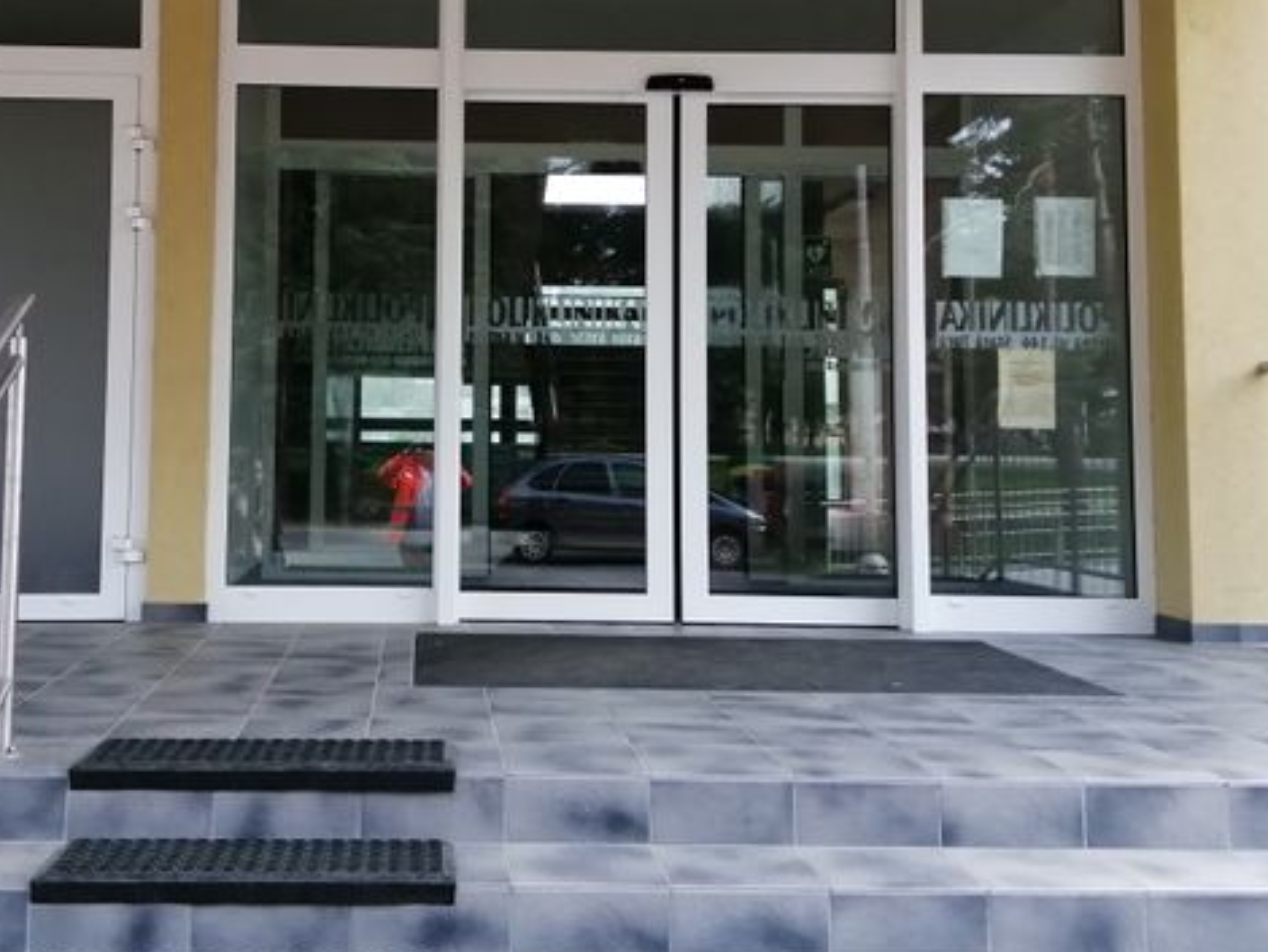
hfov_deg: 44.4
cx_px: 467
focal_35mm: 42
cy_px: 307
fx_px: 1539
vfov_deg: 34.0
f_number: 1.8
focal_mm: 3.6
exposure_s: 1/900
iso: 125
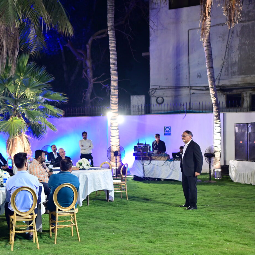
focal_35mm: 49
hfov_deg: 33.5
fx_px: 408
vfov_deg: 34.7
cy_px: 131
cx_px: 45
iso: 1600
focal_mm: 35
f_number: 2
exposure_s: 1/125
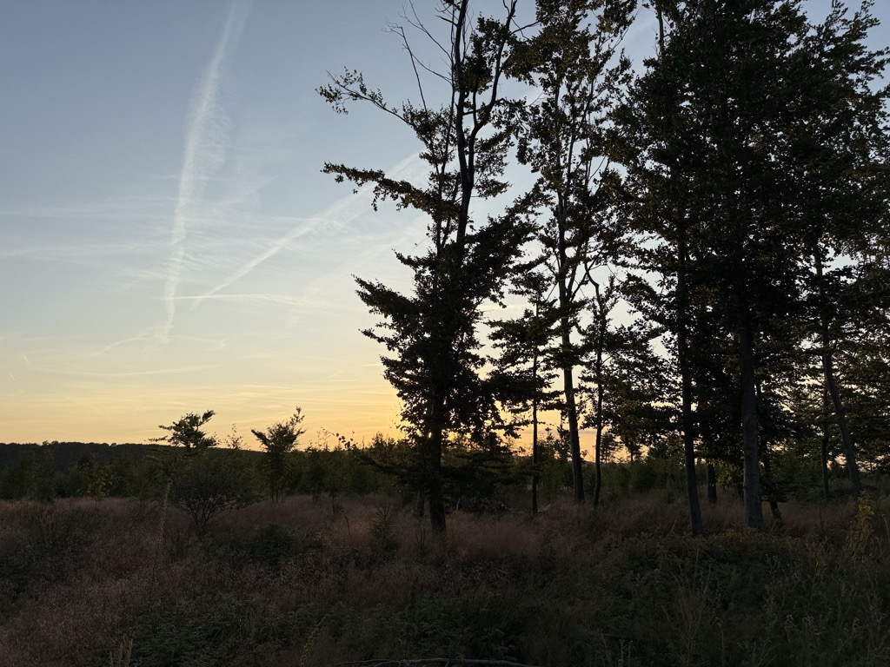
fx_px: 617
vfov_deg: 56.8
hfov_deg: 71.6
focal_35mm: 24
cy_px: 334
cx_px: 445
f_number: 1.78
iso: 80
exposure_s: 1/2801
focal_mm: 6.76
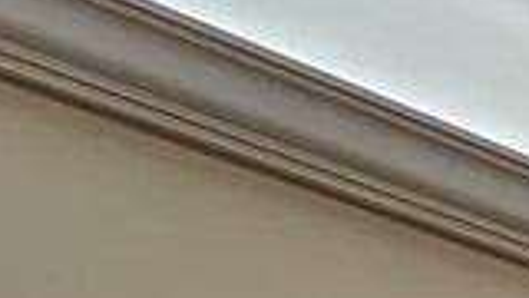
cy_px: 1192
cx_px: 1554
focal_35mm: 160
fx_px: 2244
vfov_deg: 6.2
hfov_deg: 10.2
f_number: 1.7
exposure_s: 1/100
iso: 125
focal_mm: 6.3
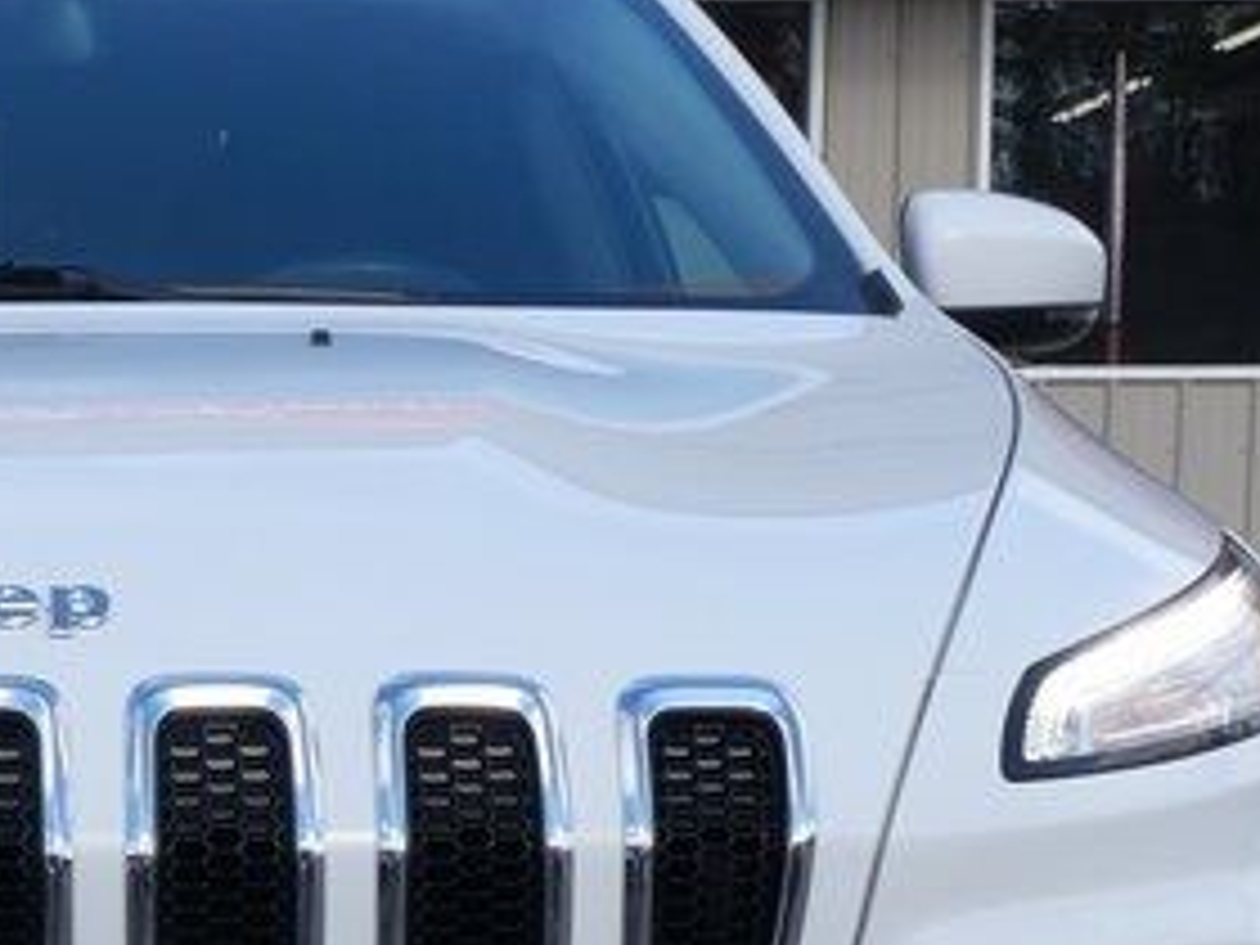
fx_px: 4259
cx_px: -58
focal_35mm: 117
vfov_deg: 12.4
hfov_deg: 16.4
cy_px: 1102
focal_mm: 16
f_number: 7.1
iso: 200
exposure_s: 1/400
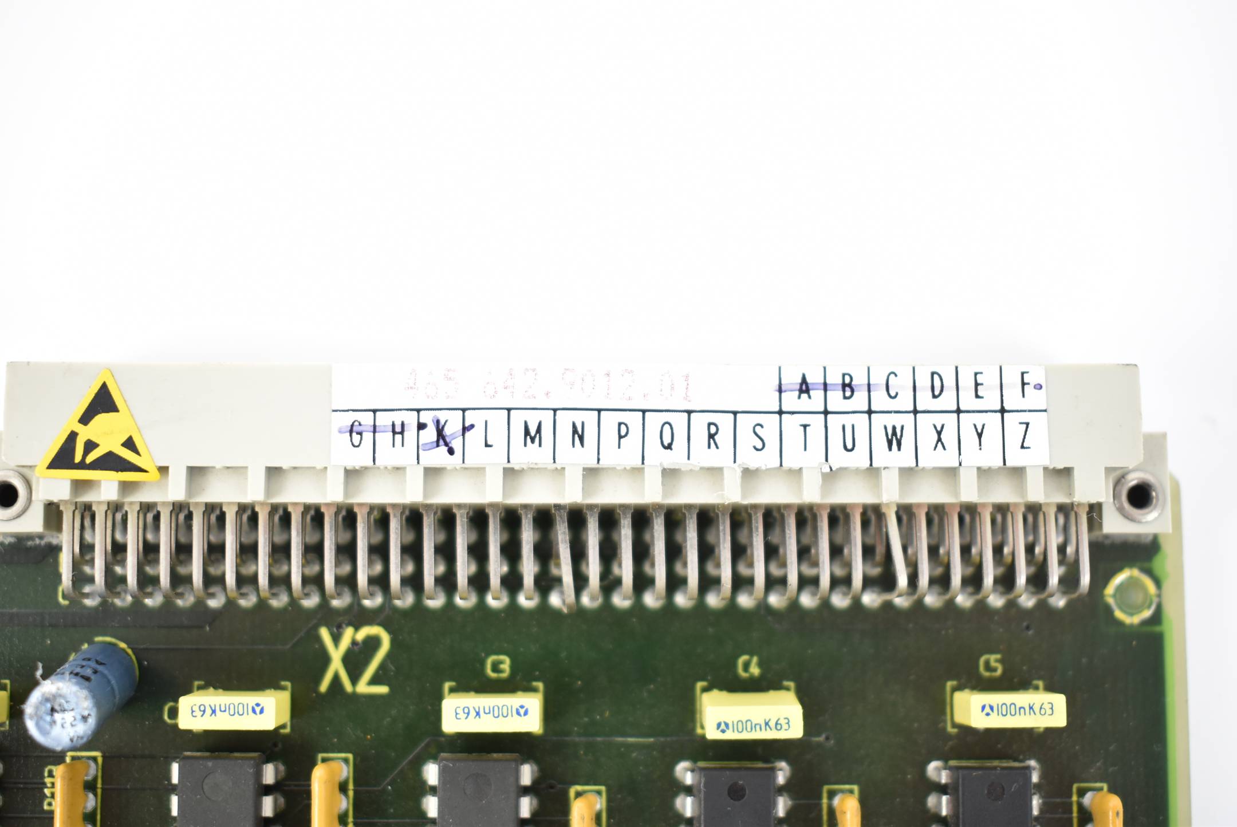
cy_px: 414
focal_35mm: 46
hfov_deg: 42.3
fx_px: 1599
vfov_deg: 29.0
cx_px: 618
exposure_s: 1/50
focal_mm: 31
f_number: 4.2
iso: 560
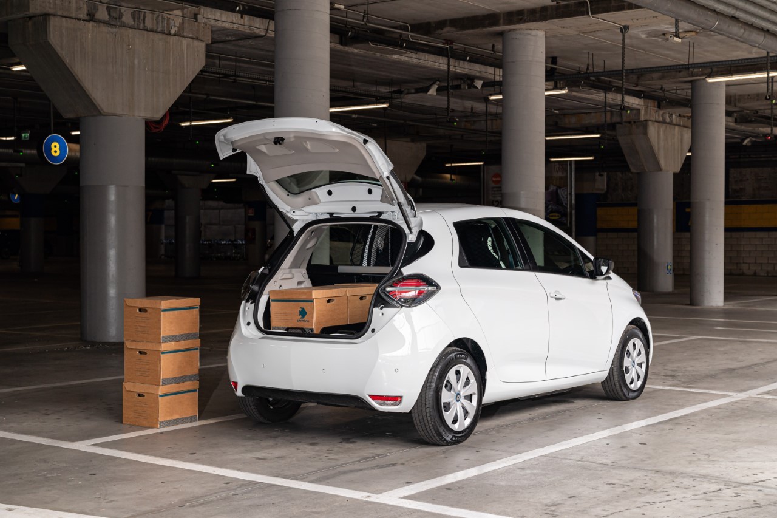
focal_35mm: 52
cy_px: 259
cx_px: 388
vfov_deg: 26.0
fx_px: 1122
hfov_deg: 38.2
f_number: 5
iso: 400
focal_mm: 52
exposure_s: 1/125
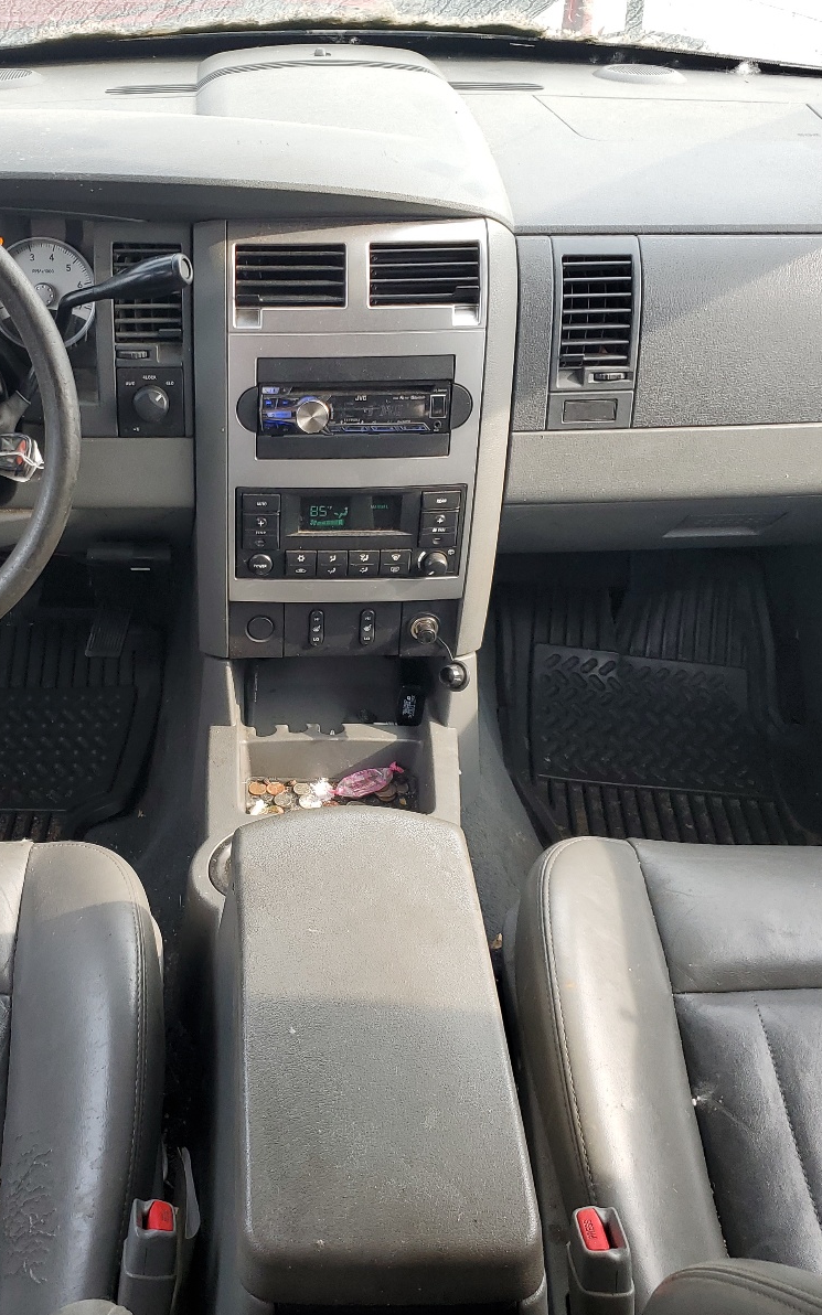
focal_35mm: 37
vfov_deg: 52.7
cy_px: 661
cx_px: 217
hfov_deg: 33.8
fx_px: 1326
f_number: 1.5
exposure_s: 1/213
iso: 50
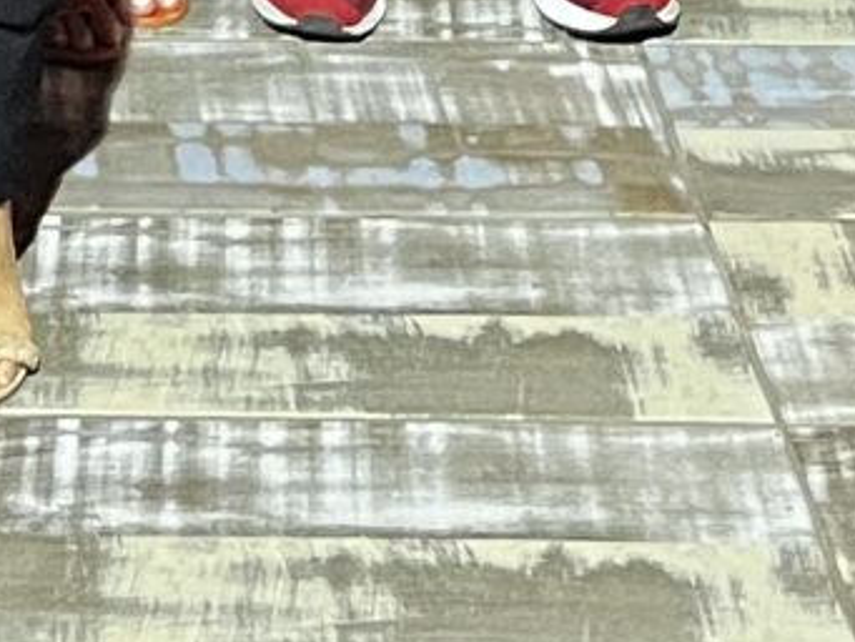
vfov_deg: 6.6
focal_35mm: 195
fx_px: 4818
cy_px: -1572
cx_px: -213
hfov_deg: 10.0
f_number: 1.6
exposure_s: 1/60
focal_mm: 5.1
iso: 200
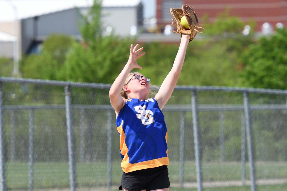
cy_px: 96
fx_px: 1913
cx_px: 144
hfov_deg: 8.6
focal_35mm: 240
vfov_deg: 5.7
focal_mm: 160
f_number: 4.5
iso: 125
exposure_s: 1/1000
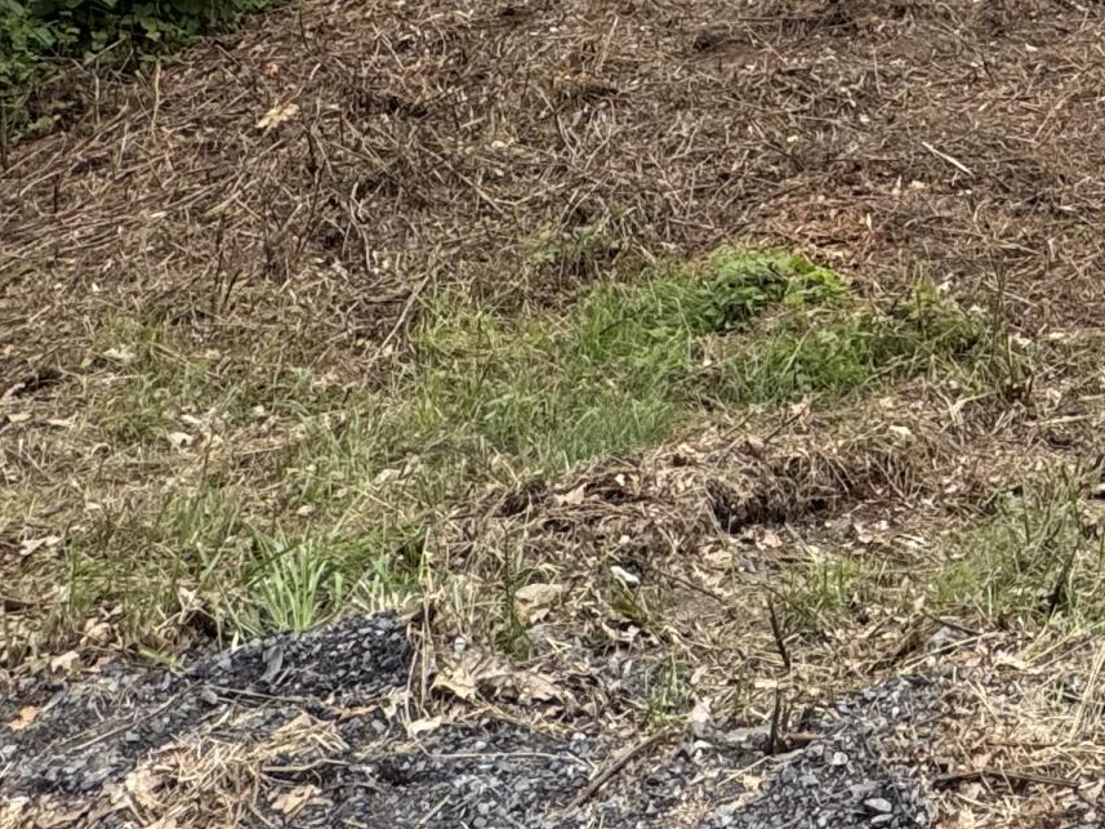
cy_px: -342
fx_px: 1564
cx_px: 1276
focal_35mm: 49
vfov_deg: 24.5
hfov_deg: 33.0
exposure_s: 1/1927
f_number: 2.2
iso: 50
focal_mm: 2.22
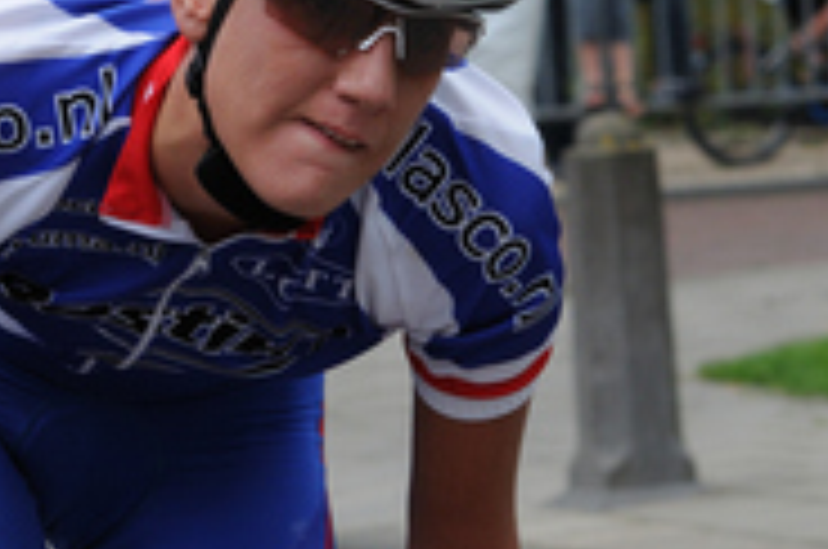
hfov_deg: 6.5
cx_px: 292
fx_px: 7330
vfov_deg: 4.3
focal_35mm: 319
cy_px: 45
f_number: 8
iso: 400
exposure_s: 1/1000
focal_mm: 85
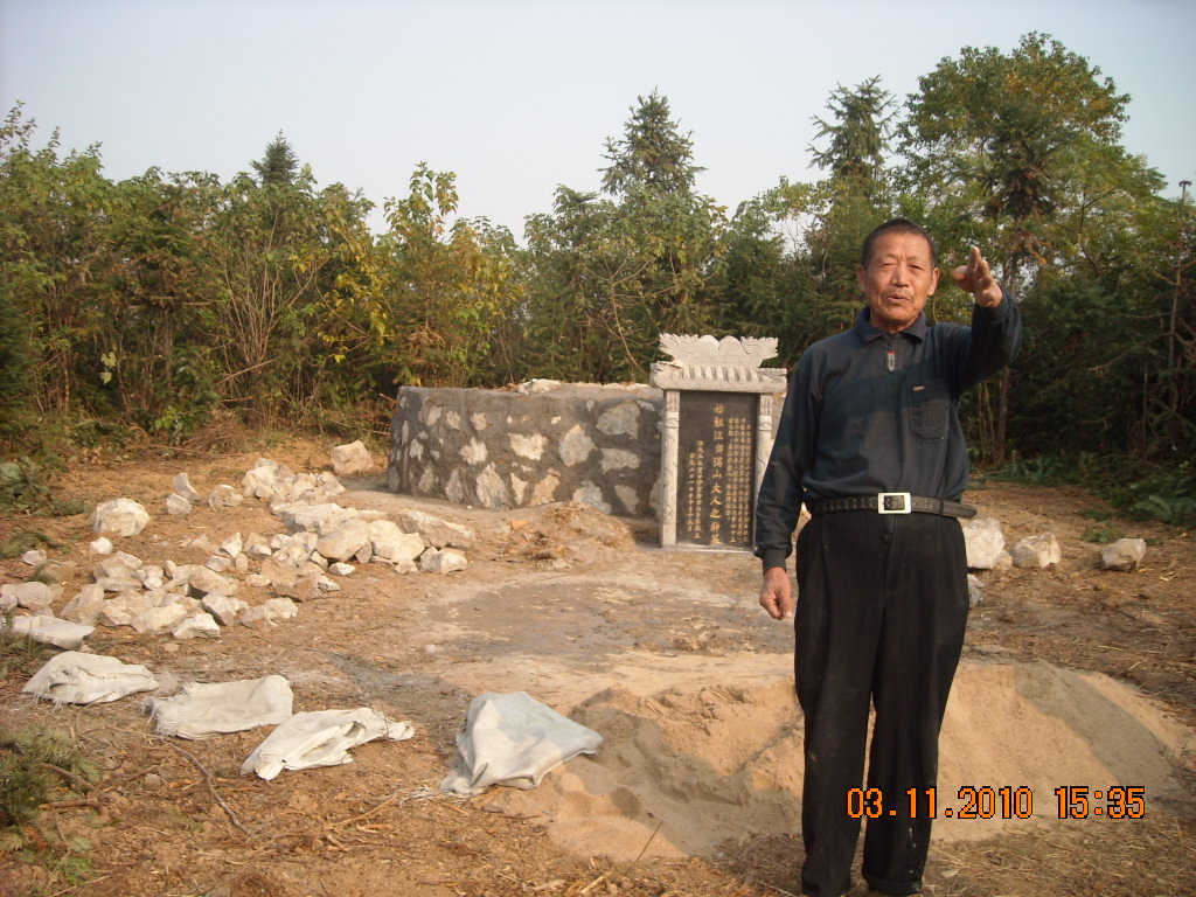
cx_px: 598
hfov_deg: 52.6
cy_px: 448
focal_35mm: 35
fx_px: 1209
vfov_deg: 40.7
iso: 64
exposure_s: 1/129
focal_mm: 5.7
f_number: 5.6
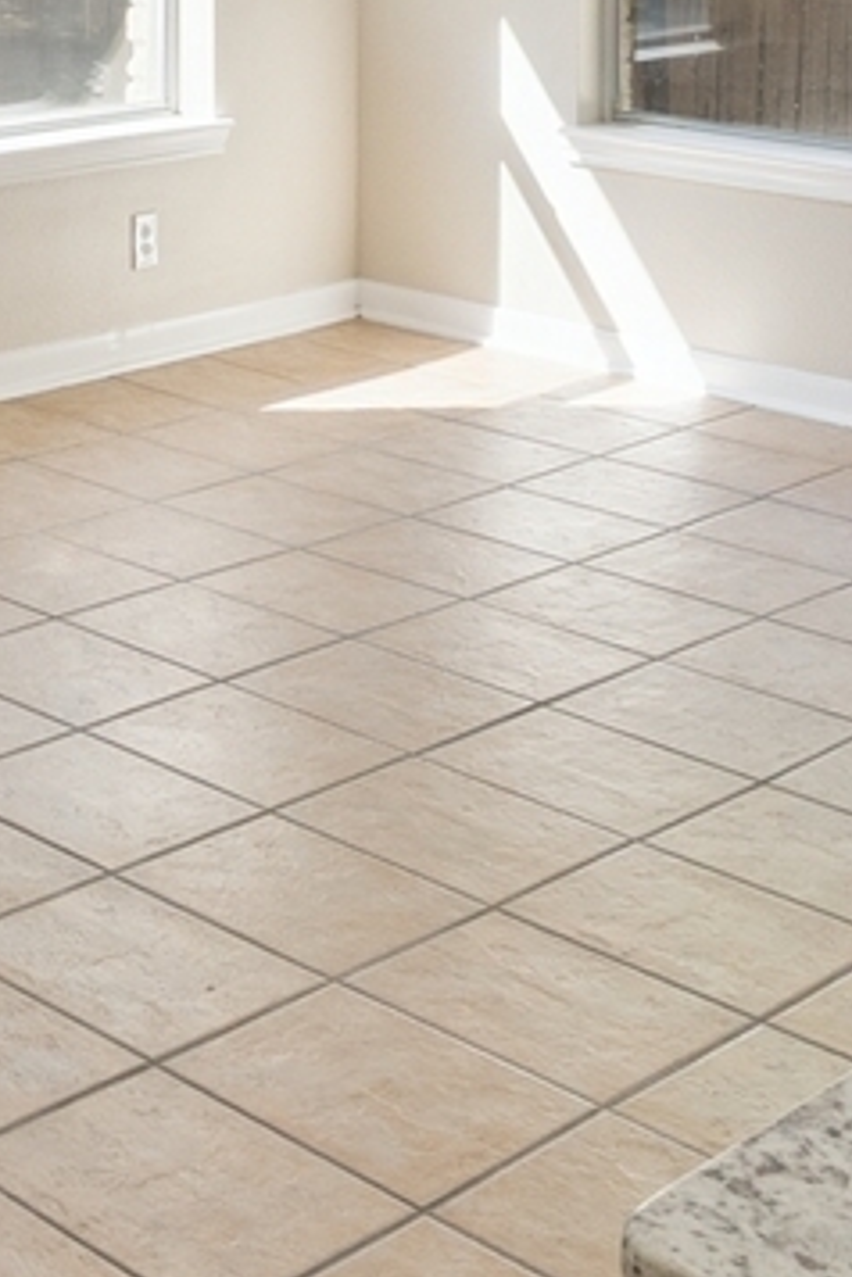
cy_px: -161
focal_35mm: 68
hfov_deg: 16.8
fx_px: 2414
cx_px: -644
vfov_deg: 27.0
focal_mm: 10
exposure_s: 1/50
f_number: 8
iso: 400
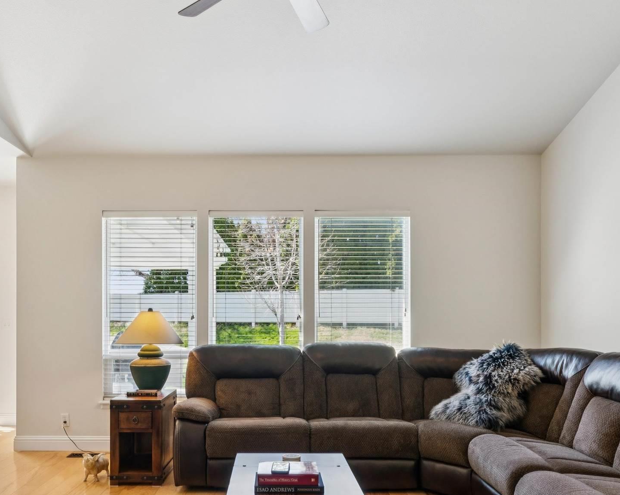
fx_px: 576
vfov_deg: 46.1
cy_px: 316
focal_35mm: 31
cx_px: 265
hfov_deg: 56.3
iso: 400
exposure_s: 1/8
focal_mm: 15.7
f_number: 13
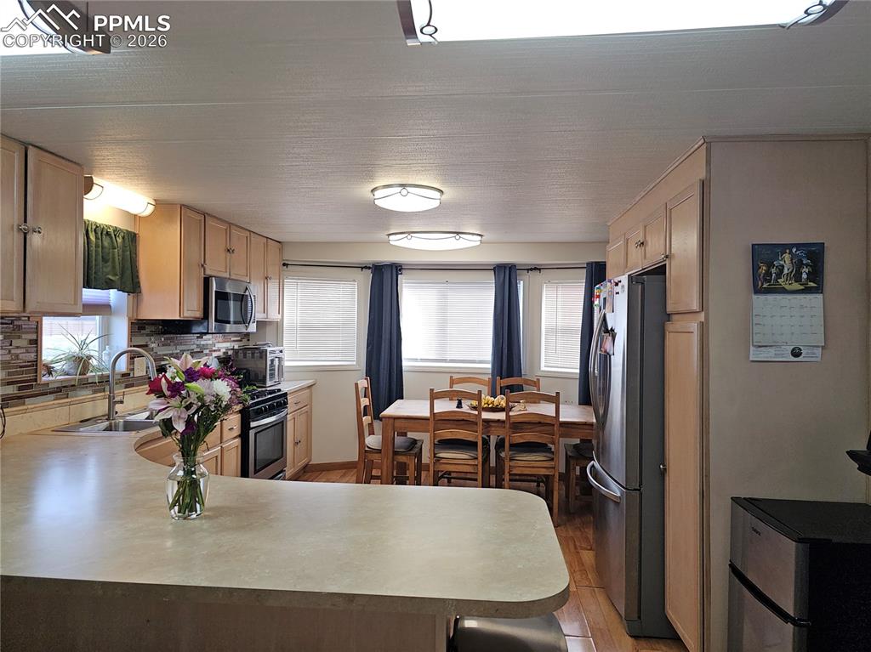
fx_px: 578
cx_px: 436
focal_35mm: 23
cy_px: 326
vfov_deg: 58.8
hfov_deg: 74.0
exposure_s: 1/60
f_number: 1.7
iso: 64
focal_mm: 6.3
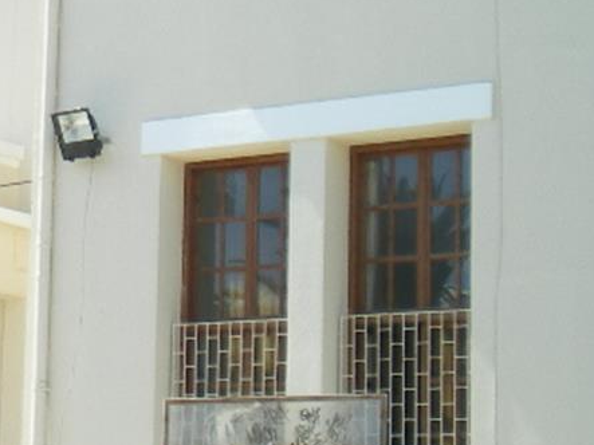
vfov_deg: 9.5
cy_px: 115
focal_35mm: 156
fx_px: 2676
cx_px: -291
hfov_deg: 12.1
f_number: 3.7
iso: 50
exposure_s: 1/320
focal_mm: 8.4
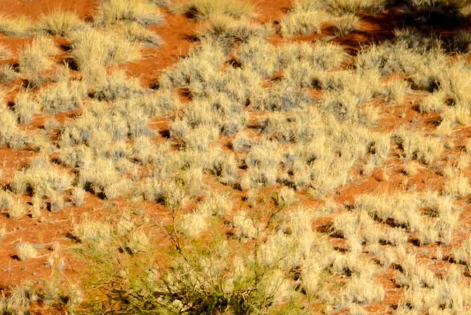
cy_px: -305
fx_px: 10877
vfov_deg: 1.7
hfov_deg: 2.5
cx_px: -478
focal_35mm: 831
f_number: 10
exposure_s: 1/400
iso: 200
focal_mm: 116
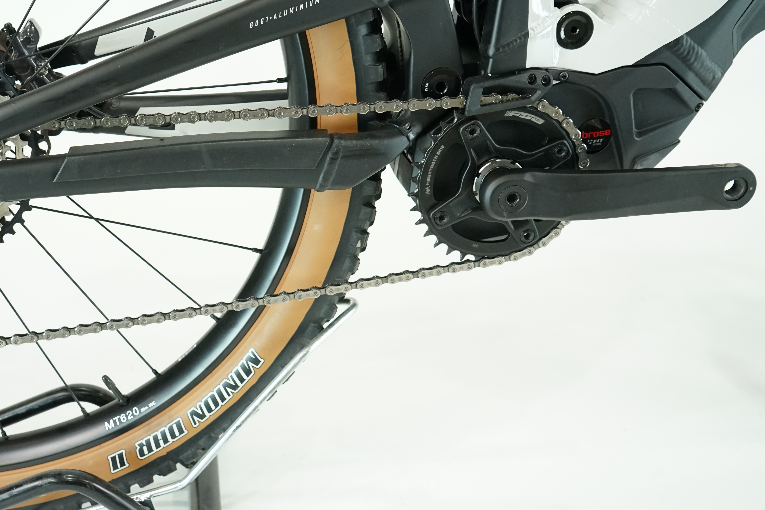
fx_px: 892
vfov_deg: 31.7
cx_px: 249
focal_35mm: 42
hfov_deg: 45.6
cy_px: 174
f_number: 5.6
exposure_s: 1/200
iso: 2500
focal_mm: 31
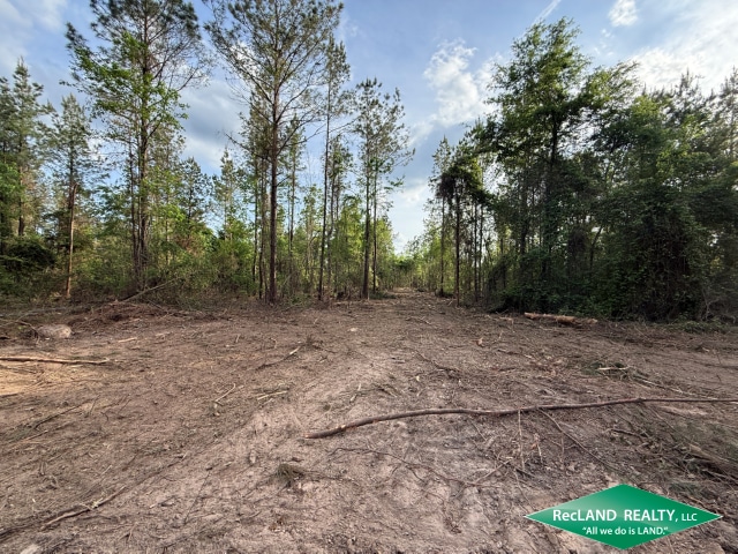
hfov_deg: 102.1
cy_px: 277
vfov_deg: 85.7
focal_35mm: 14
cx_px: 369
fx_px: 298
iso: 64
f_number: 2.2
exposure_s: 1/527
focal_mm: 2.22
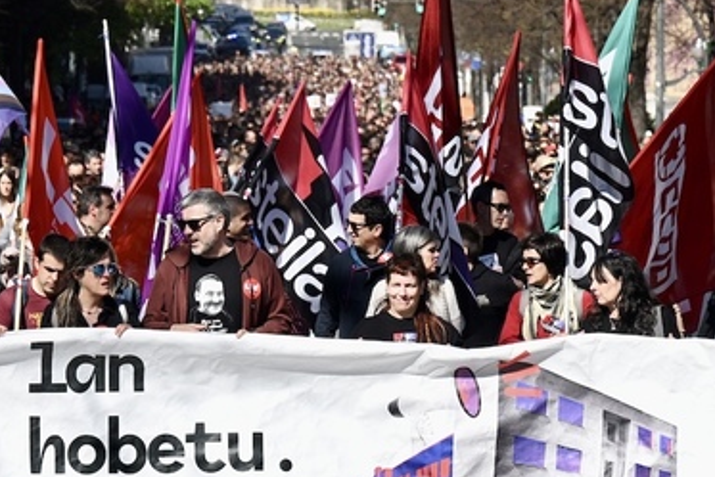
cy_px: 230
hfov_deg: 5.9
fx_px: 6954
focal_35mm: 350
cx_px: 247
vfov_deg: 3.9
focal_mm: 180
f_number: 10
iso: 125
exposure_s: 1/200
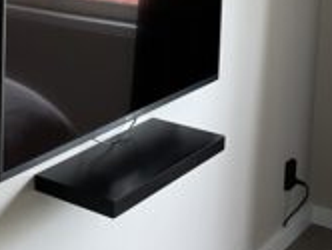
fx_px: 768
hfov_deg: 21.1
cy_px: -58
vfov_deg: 17.5
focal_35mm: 80
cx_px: -150
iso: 160
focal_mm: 4.2
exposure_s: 1/60
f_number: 1.6
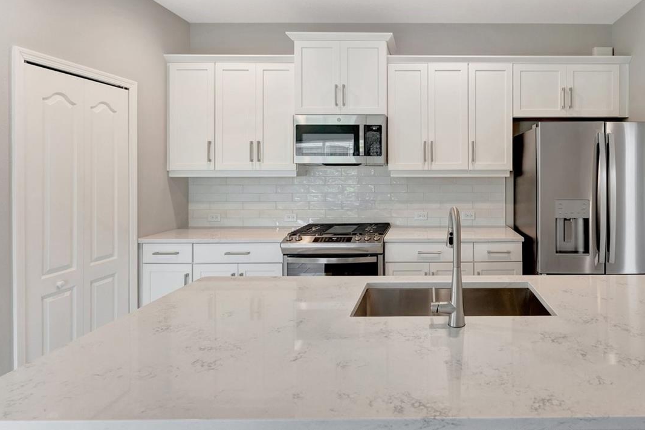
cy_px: 175
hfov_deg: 78.4
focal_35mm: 21
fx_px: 376
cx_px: 433
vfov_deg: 59.1
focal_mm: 14
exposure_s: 1/40
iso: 400
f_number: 6.3
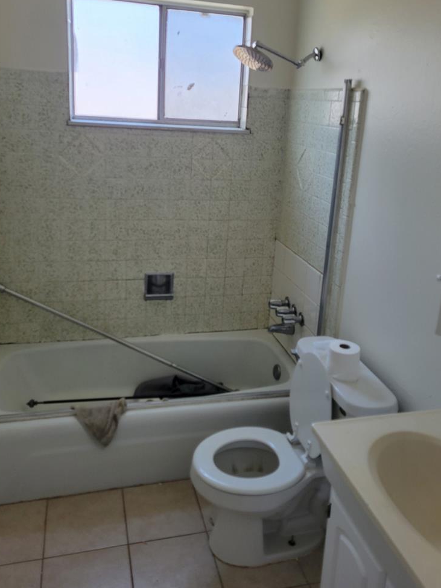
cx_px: 234
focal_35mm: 32
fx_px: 544
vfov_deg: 56.6
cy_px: 250
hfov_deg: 44.1
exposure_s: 1/119
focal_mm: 5.4
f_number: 1.8
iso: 80
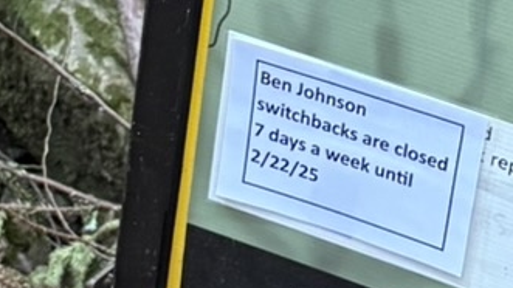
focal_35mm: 162
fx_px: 2203
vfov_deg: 7.4
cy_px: -111
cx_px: 687
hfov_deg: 12.8
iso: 640
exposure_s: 1/60
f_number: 1.78
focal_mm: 6.76
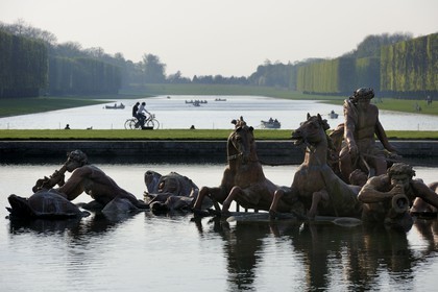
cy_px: 146
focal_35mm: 200
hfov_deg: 10.3
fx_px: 2433
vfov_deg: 6.9
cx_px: 219
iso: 100
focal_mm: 200
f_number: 9
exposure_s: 1/160
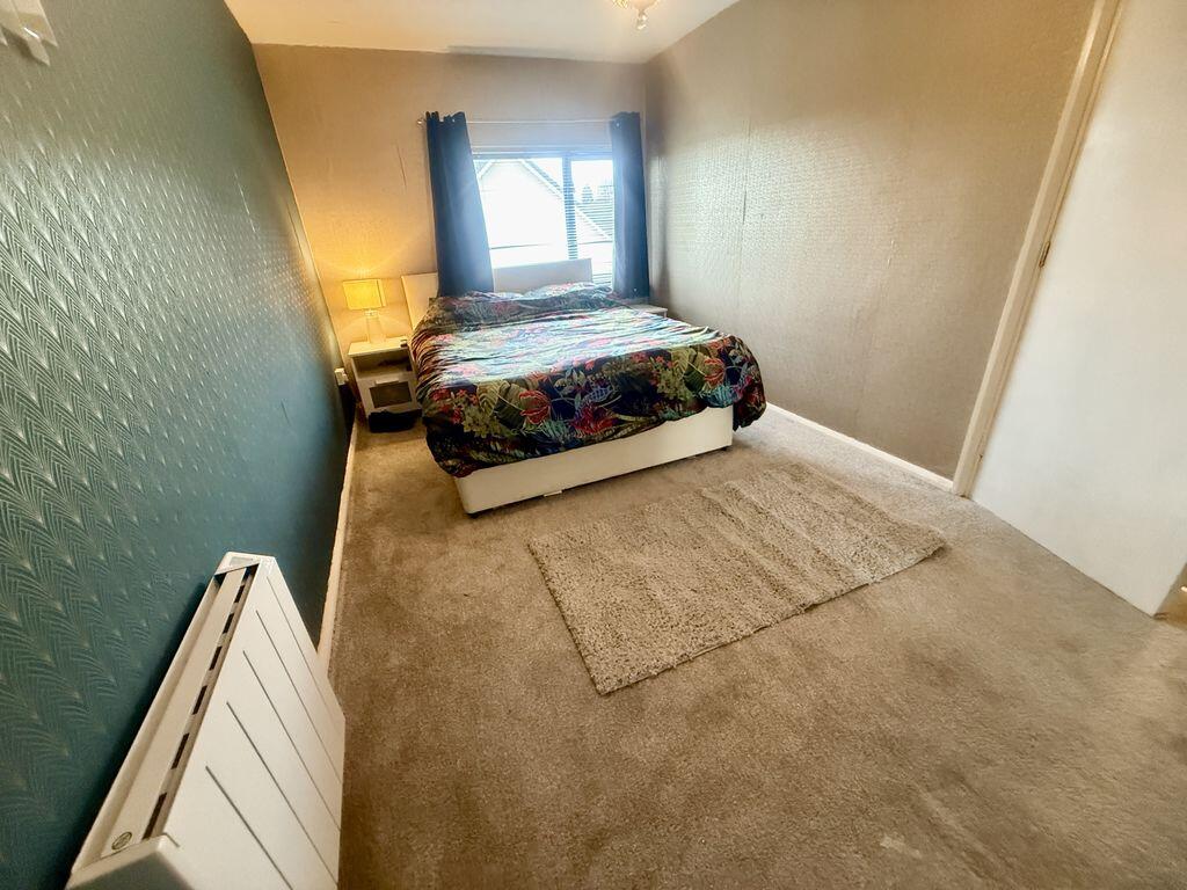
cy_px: 445
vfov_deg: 85.7
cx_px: 594
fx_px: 480
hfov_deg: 102.1
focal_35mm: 14
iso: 640
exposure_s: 1/50
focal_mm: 2.22
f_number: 2.2
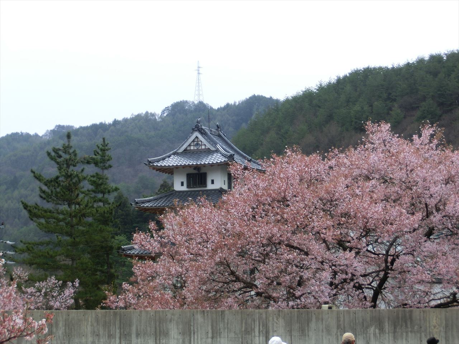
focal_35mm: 124
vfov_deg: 12.0
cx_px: 230
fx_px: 1644
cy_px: 172
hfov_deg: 15.9
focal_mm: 21.94
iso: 100
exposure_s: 1/320
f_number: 5.7
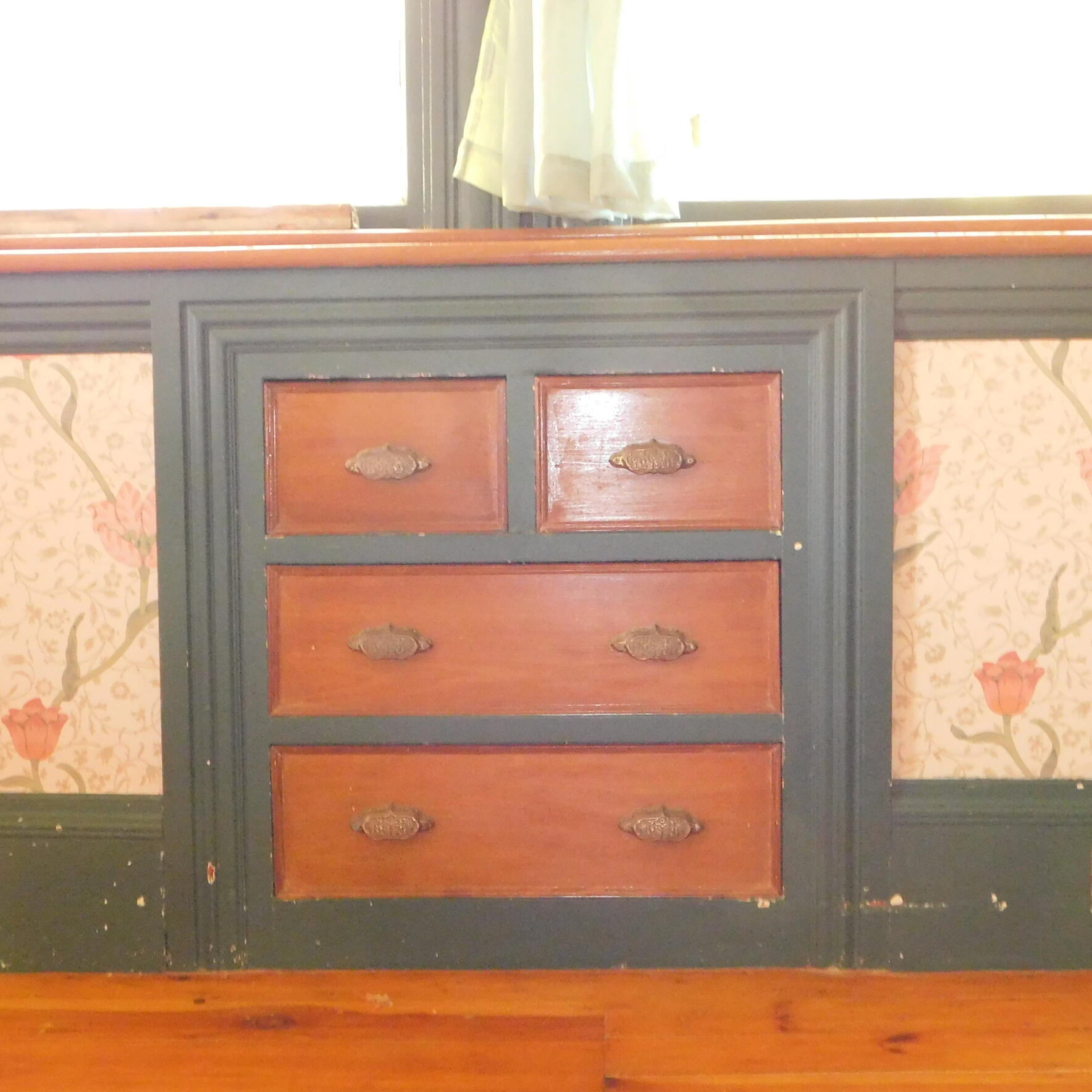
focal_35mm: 45
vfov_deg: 37.6
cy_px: 542
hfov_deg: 37.5
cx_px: 526
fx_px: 1606
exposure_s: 1/8
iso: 900
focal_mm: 5.3
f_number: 3.2
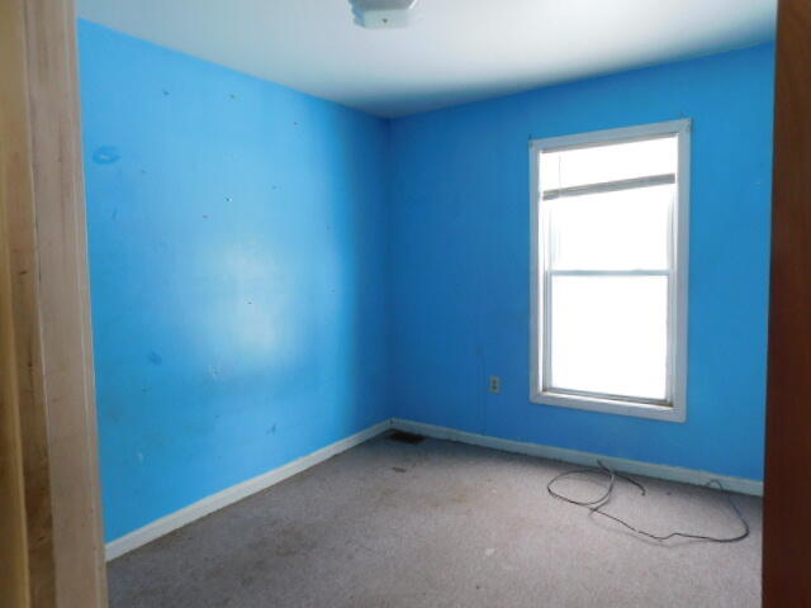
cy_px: 304
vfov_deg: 58.9
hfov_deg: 73.9
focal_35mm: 23
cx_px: 406
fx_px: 539
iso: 180
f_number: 3
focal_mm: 4
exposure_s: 1/30
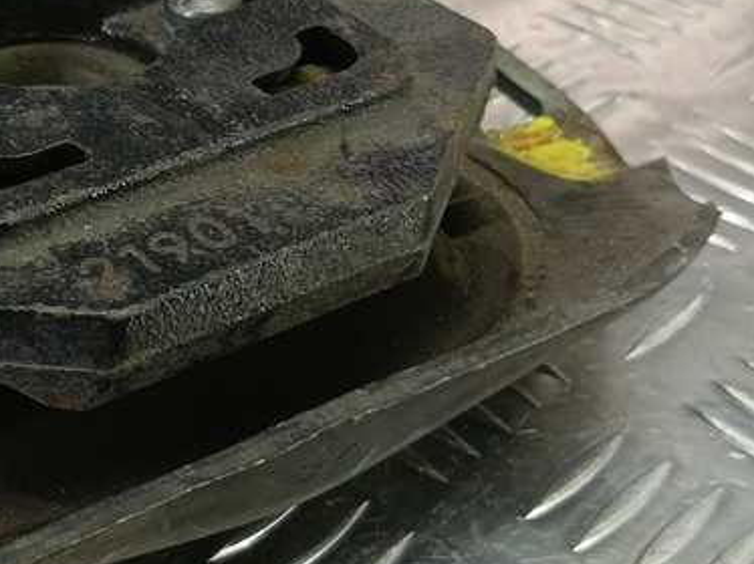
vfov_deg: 23.3
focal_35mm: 63
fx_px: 1371
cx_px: -48
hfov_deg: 28.3
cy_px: 298
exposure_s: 1/50
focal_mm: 4.11
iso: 141
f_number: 1.6
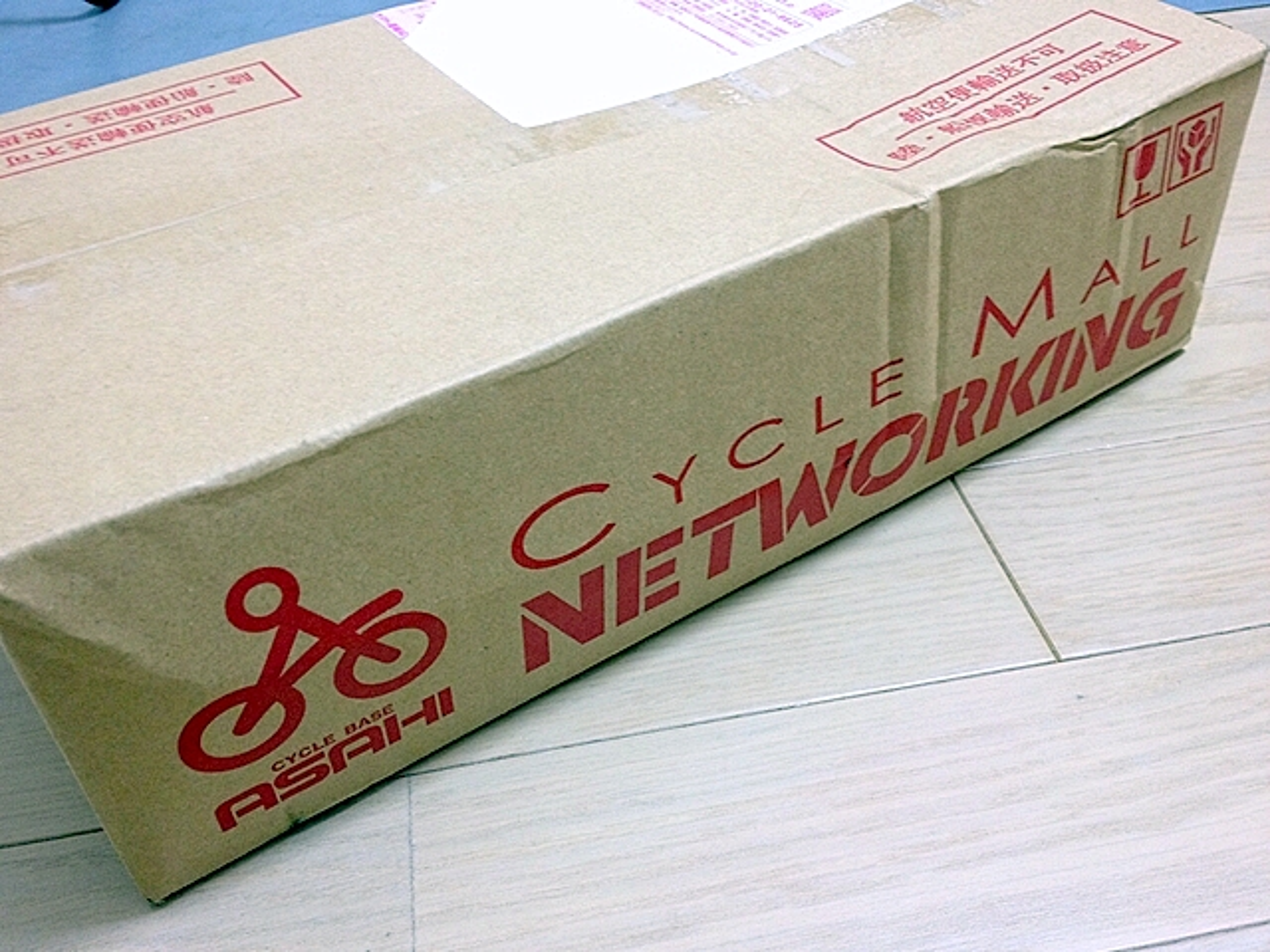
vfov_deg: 40.7
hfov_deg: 52.6
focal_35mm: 35
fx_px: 1284
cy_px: 476
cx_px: 635
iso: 200
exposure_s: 1/20
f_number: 2.4
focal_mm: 4.28
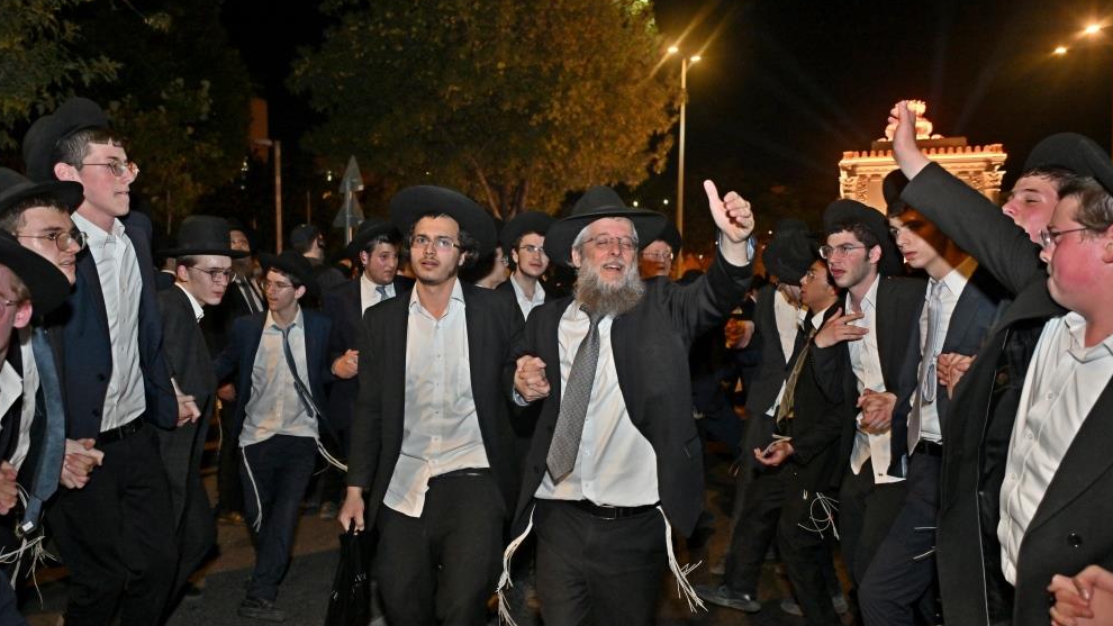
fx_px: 767
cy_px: 300
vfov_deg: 44.4
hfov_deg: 71.9
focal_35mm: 26
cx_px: 546
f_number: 4
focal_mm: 24
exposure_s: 1/160
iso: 1250
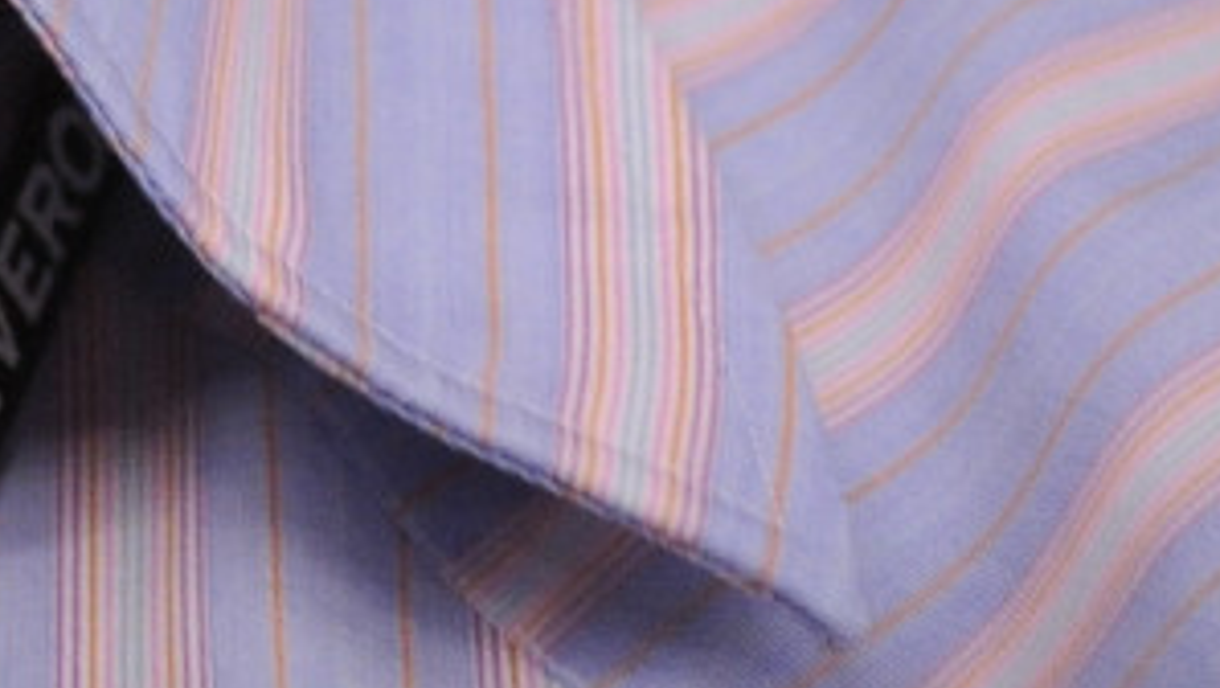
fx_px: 18320
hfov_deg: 3.8
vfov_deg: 2.1
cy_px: -1282
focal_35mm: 566
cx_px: -1191
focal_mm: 105
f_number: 2.8
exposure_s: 1/320
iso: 3200
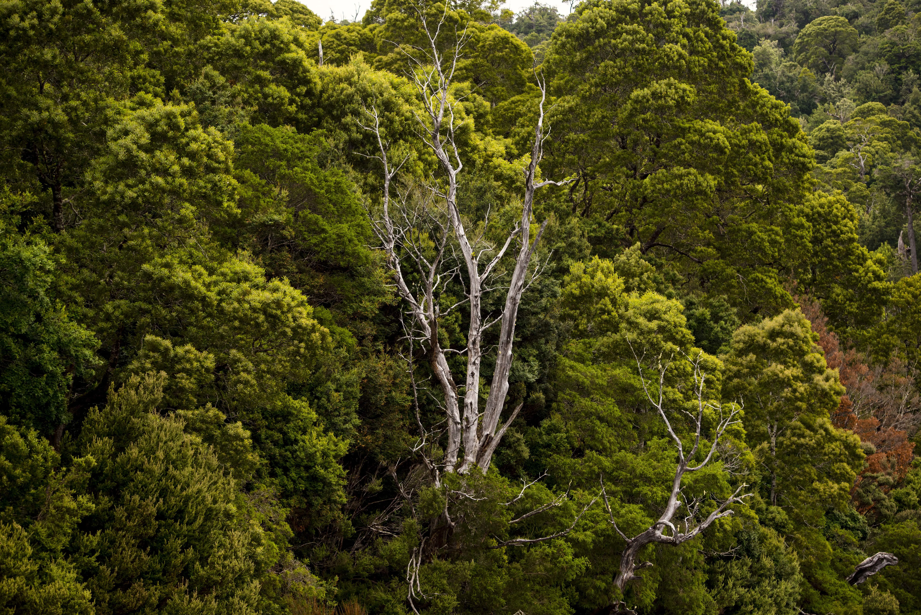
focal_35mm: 98
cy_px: 308
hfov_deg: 20.8
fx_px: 2508
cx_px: 460
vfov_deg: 14.0
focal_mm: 98
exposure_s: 1/250
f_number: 4
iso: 200
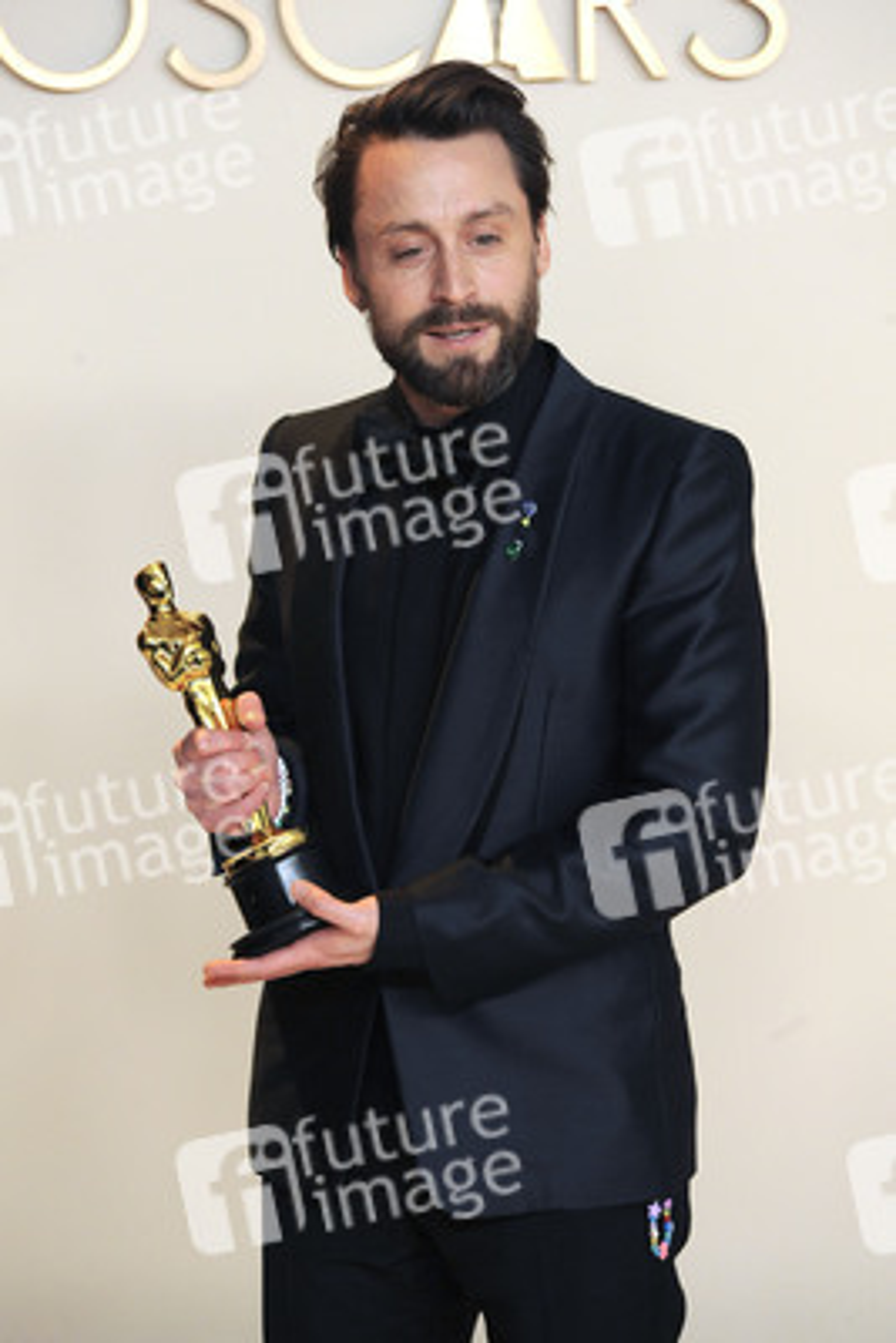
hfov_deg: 6.9
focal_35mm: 200
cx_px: 448
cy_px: 672
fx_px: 7460
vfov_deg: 10.3
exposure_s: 1/160
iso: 2000
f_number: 5.6
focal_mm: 200
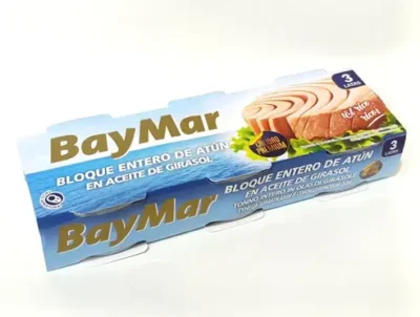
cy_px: 158
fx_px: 280
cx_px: 210
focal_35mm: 23
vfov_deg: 59.1
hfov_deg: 73.8
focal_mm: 6.14
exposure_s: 1/100
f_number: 1.6
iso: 320
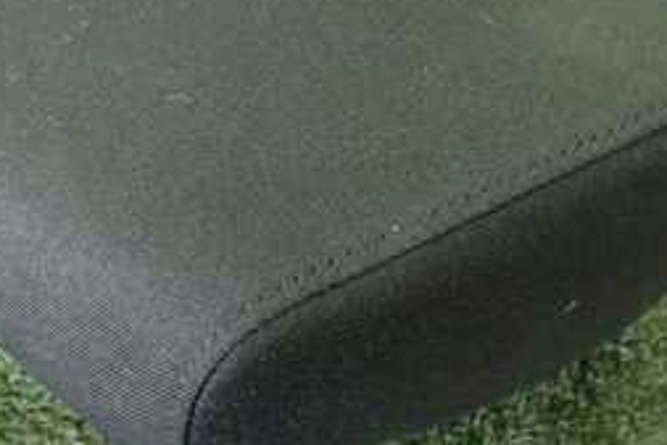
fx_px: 1372
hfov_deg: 27.3
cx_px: 353
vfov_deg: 18.1
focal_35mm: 74
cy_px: 26
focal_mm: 5.4
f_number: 2.3
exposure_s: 1/30
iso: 800
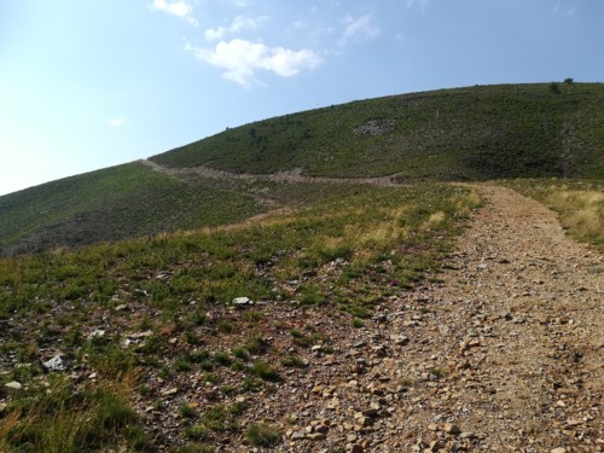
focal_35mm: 26
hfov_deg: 67.3
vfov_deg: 53.1
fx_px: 454
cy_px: 226
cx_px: 302
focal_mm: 3.83
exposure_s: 1/1087
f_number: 2.2
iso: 50
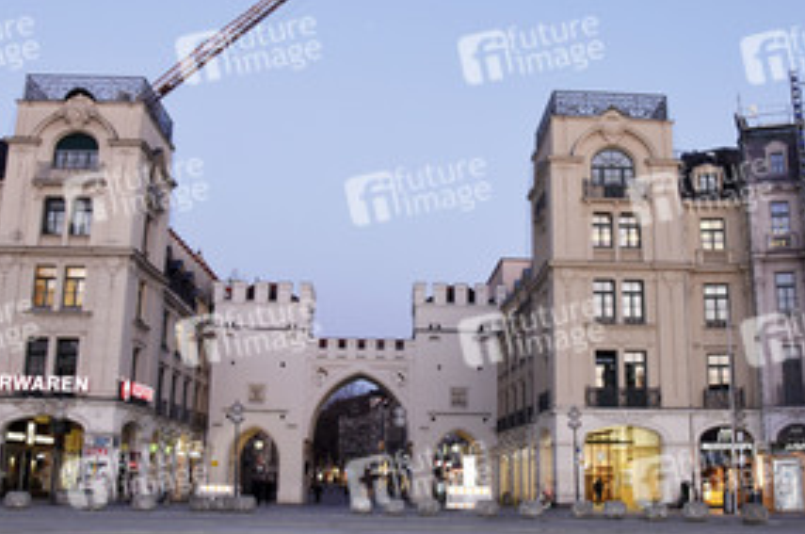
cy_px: 263
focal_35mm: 38
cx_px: 456
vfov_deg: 34.9
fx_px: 848
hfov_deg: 50.6
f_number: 6.3
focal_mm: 24
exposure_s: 1/60
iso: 2000
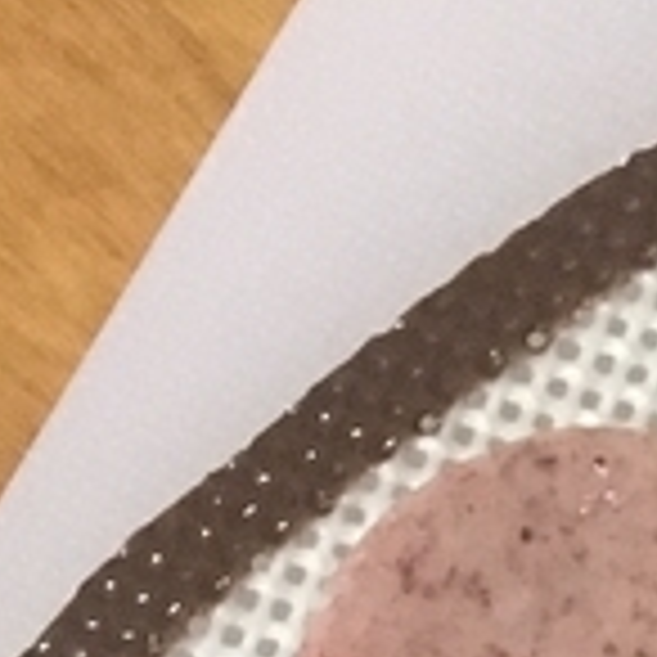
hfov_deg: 7.8
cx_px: 1521
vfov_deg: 6.7
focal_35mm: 211
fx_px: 4531
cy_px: 2506
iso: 250
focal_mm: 4.15
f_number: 2.2
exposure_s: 1/33
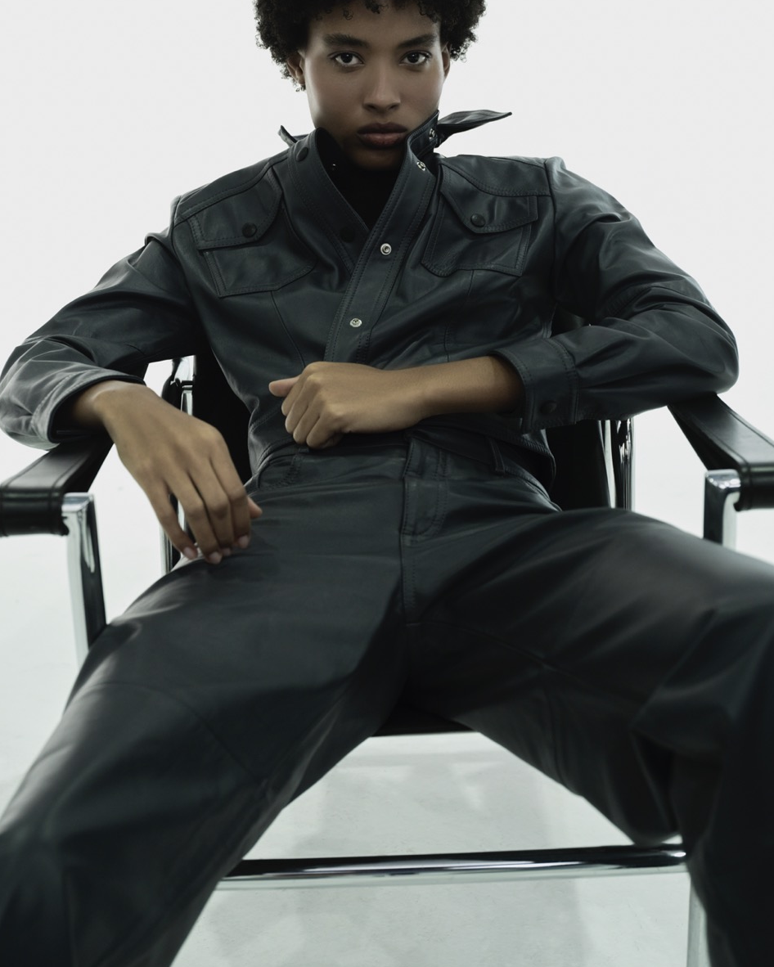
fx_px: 1603
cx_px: 385
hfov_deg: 27.1
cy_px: 466
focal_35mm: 56
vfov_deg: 33.6
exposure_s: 1/125
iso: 1600
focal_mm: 67.6
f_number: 6.4
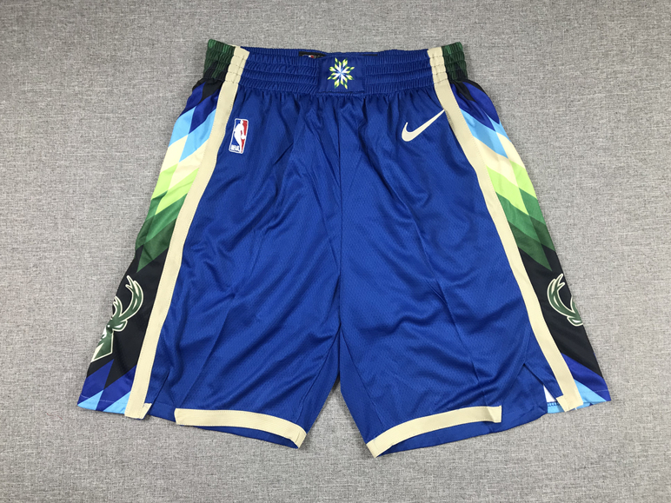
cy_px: 258
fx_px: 562
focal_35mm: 29
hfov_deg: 61.7
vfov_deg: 48.2
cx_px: 327
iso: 32
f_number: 1.8
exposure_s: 1/50
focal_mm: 3.99
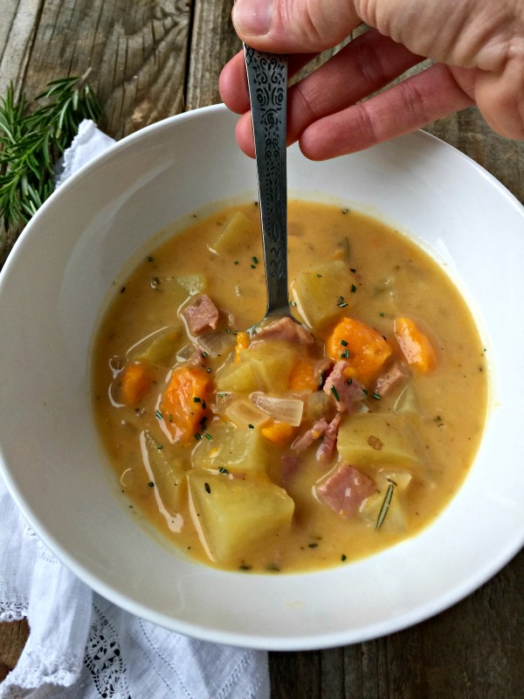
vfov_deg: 61.7
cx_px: 262
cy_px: 350
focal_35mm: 29
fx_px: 585
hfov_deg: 48.2
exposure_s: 1/15
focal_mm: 4.15
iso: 40
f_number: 2.2
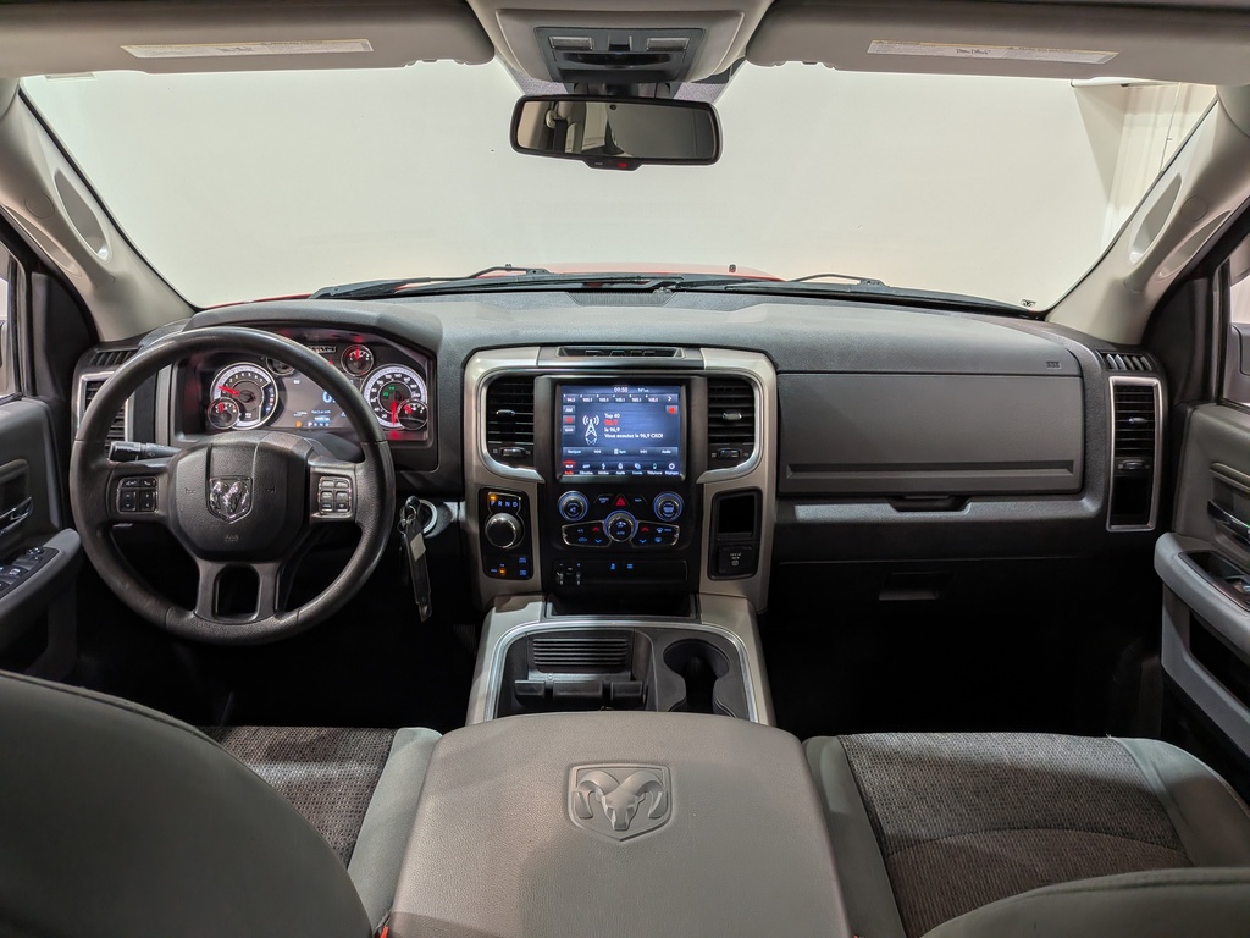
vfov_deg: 56.8
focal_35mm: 24
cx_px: 625
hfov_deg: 71.6
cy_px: 469
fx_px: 867
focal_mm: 4.53
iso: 28
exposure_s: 1/103
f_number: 1.7
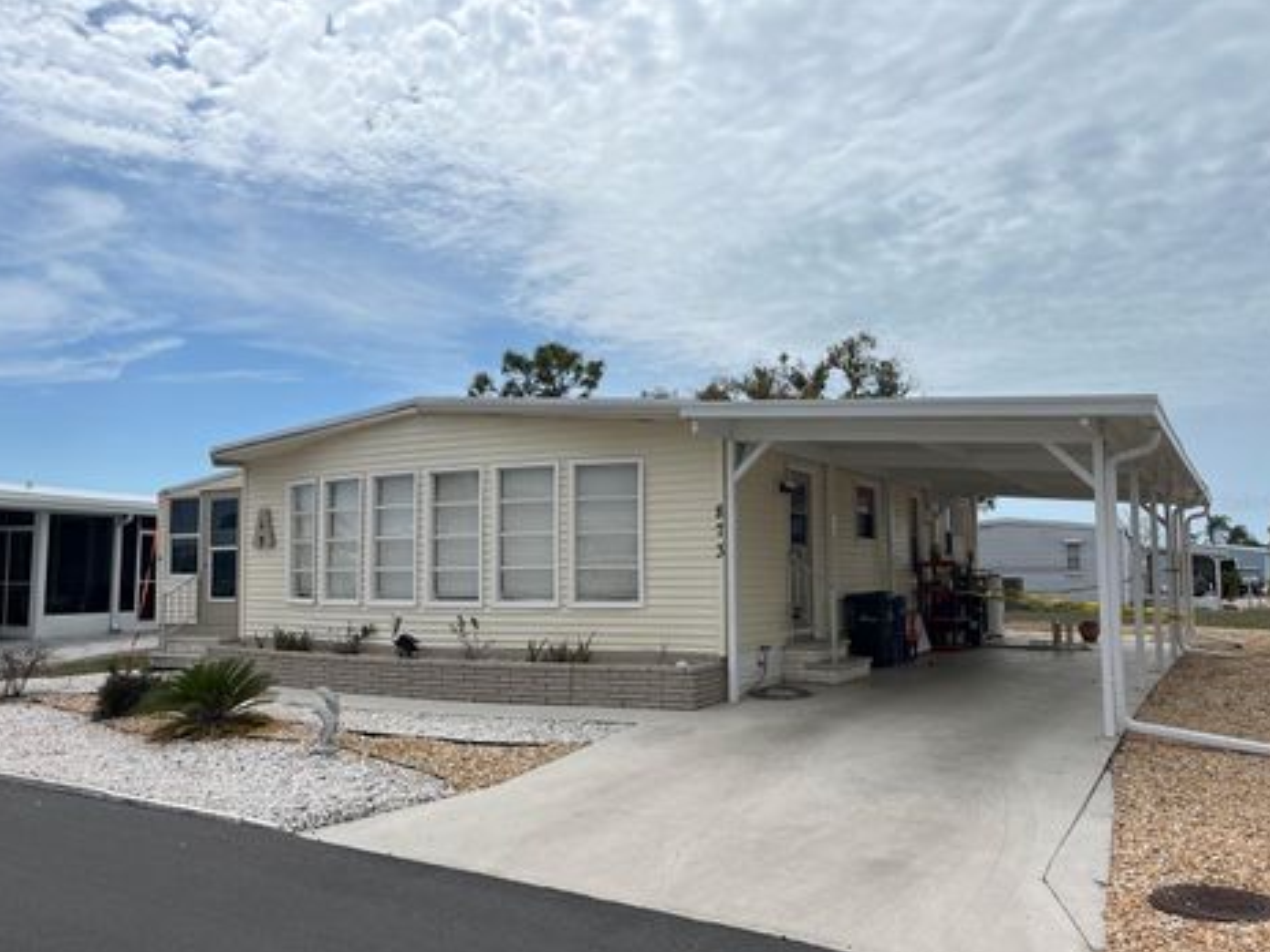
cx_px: 616
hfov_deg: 63.4
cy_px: 502
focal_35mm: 28
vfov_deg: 49.7
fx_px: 1027
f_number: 1.6
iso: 50
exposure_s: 1/10870
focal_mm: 5.1
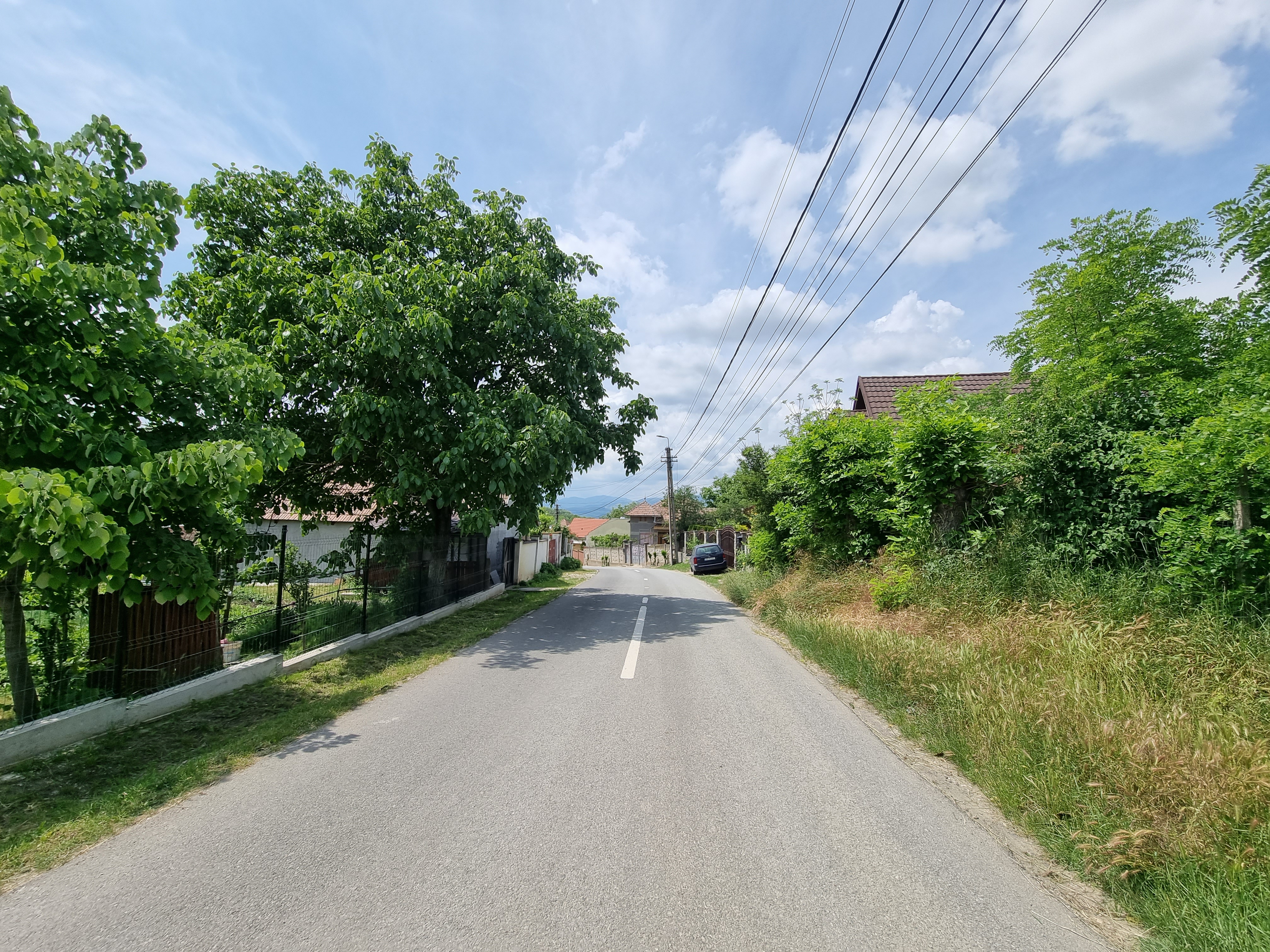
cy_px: 476
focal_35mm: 13
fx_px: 477
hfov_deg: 106.2
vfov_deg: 89.9
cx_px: 635
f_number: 2.2
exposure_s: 1/2288
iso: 50
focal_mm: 2.2
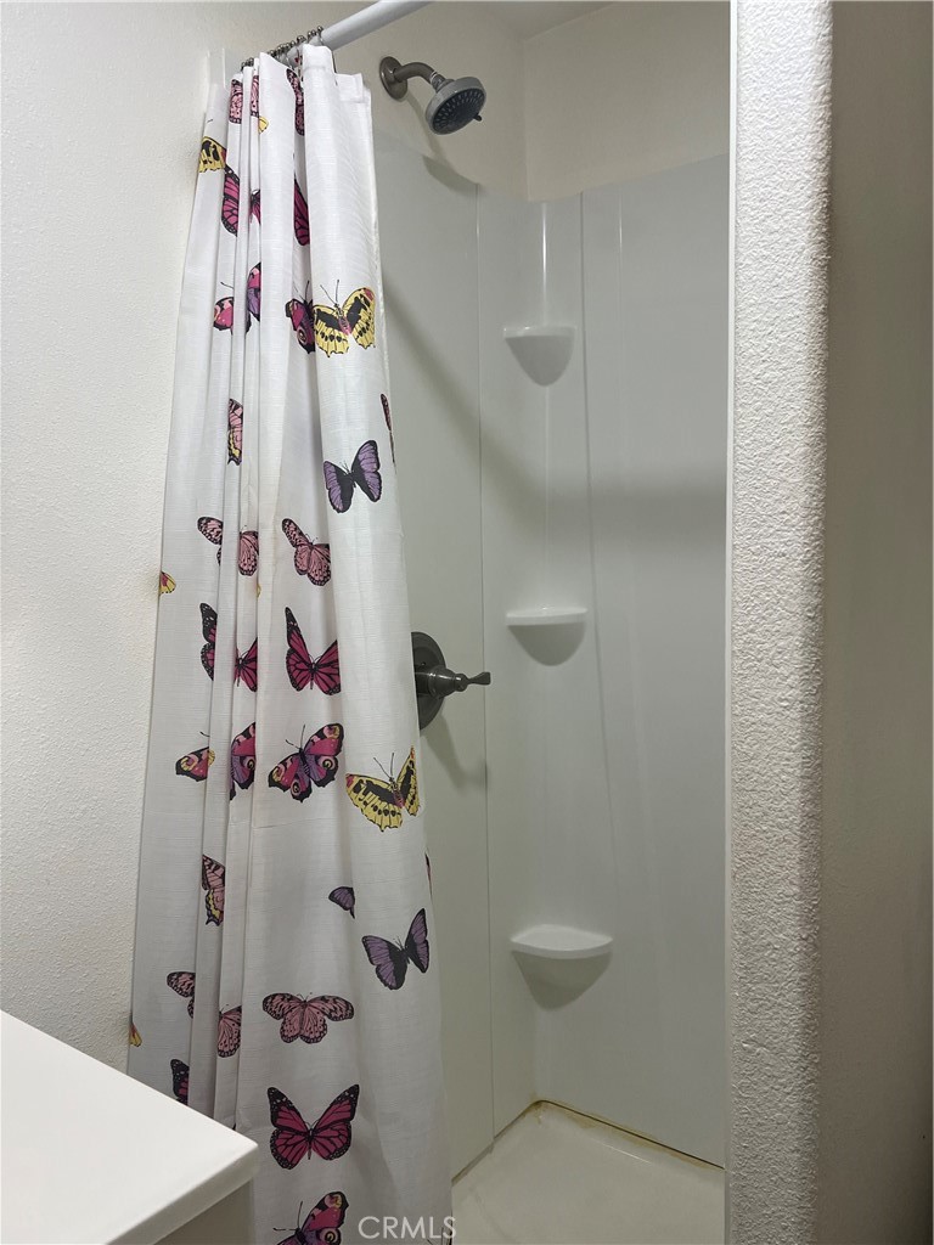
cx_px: 467
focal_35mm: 26
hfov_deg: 53.1
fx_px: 935
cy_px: 622
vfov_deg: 67.3
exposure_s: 1/120
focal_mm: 5.7
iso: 100
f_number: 1.5
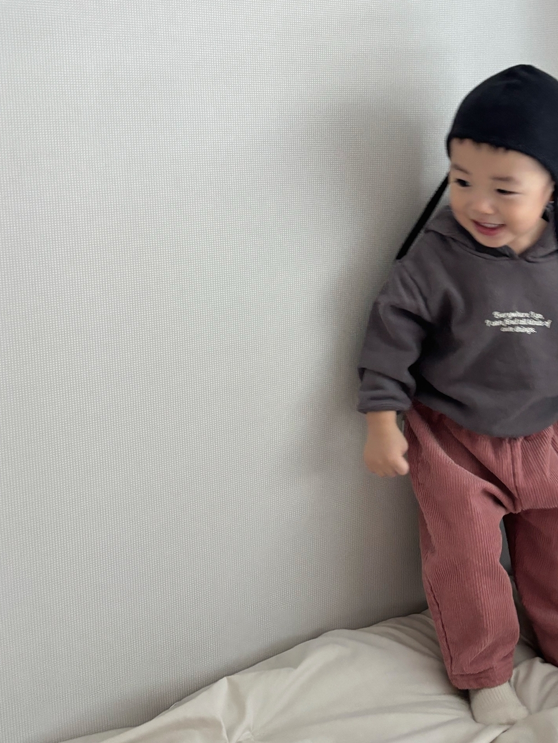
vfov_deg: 46.8
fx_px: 838
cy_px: 229
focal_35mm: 39
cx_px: 395
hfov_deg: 36.2
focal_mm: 5.96
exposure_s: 1/60
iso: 320
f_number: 1.6
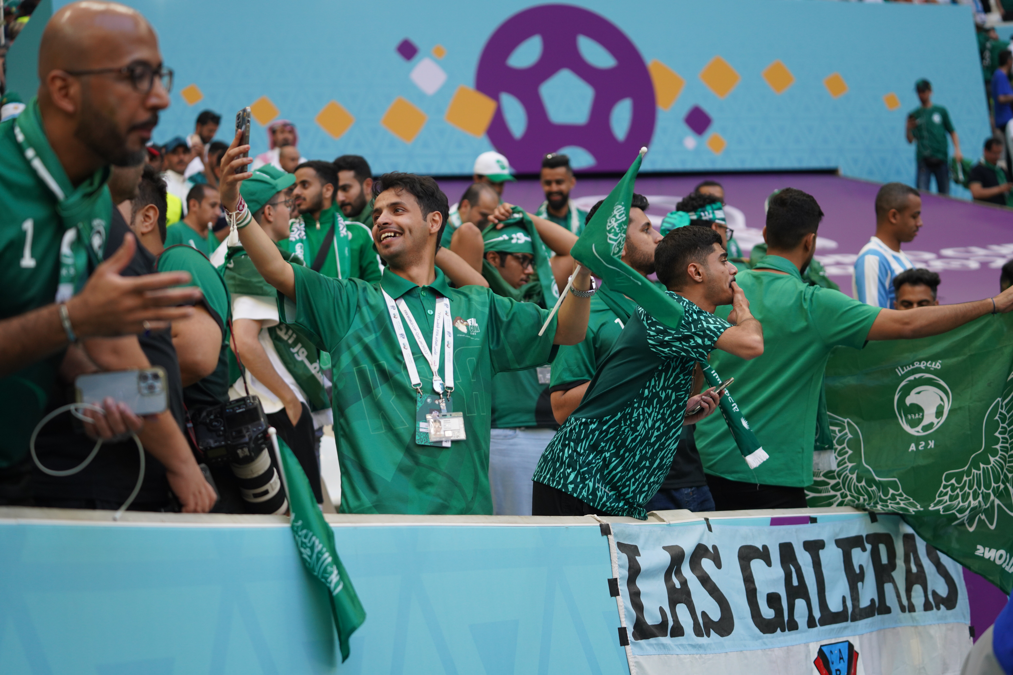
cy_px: 338
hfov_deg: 28.8
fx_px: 1970
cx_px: 506
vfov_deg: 19.5
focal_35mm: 70
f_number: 2.8
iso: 800
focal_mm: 70
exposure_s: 1/1000
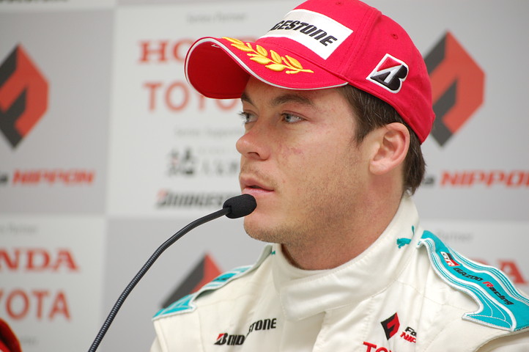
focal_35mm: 158
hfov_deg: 13.1
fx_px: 2312
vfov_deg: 8.7
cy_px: 176
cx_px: 264
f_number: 5.6
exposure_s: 1/60
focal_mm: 105
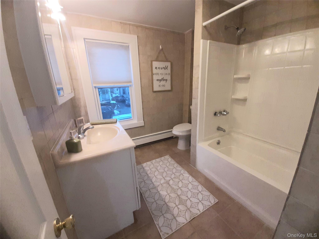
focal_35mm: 13
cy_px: 120
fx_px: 120
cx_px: 160
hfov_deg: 106.2
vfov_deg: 89.9
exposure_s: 1/40
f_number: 2.2
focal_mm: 1.42
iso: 160
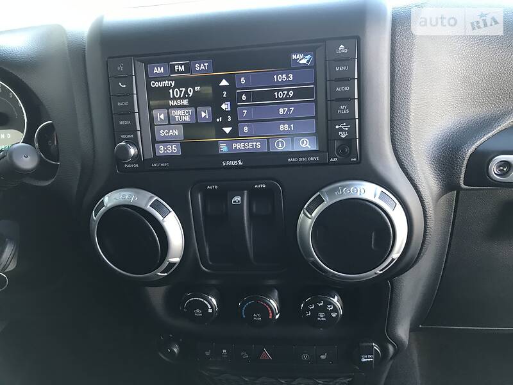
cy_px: 192
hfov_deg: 63.4
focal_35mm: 28
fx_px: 415
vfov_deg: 49.7
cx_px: 256
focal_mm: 4
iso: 40
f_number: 1.8
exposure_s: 1/30
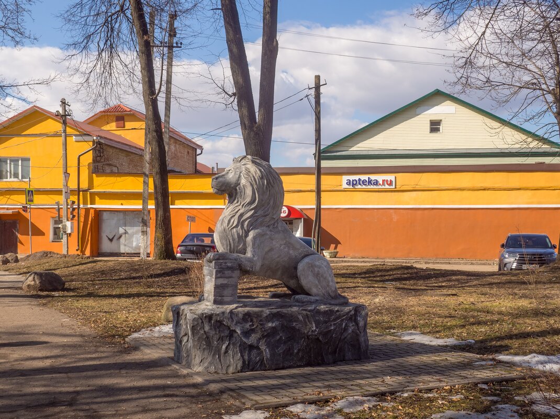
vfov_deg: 32.8
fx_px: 711
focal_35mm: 44
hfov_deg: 43.0
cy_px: 210
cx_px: 280
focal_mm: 22
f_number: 8
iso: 200
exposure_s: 1/400
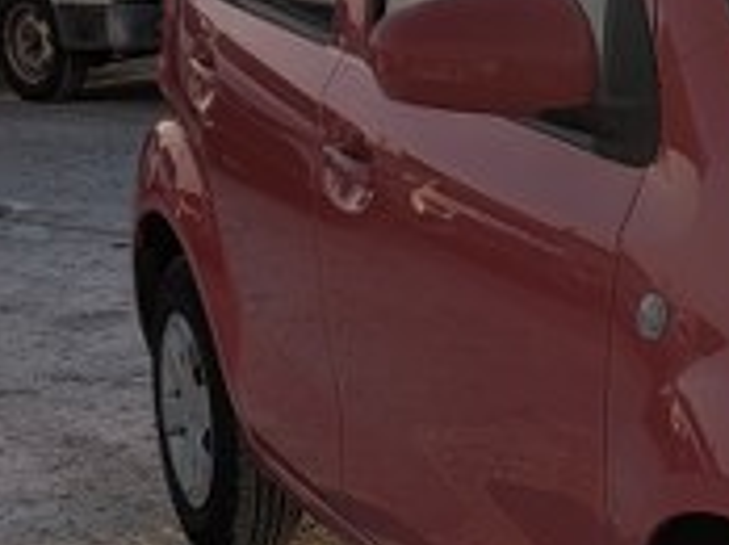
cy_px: 407
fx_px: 2419
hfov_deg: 16.1
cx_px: 991
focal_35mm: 115
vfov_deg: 12.8
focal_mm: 5.43
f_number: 1.89
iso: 55
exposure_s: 1/11905
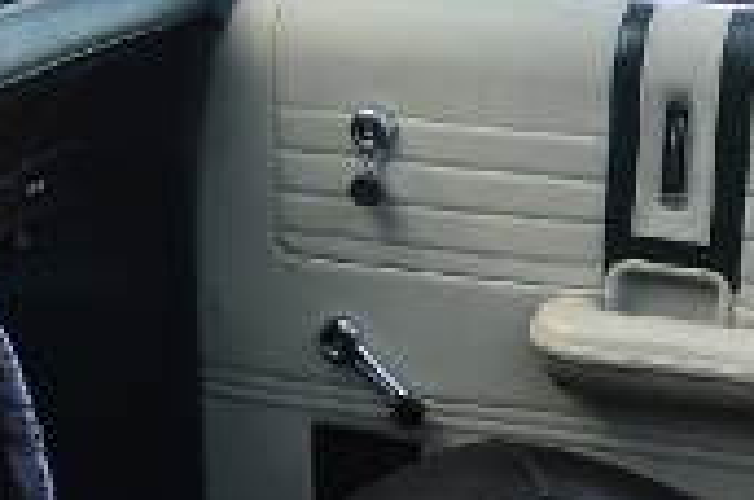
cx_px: -118
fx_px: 2571
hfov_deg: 16.1
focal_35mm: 123
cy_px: 401
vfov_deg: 11.1
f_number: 3.8
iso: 200
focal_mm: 22
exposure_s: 1/60
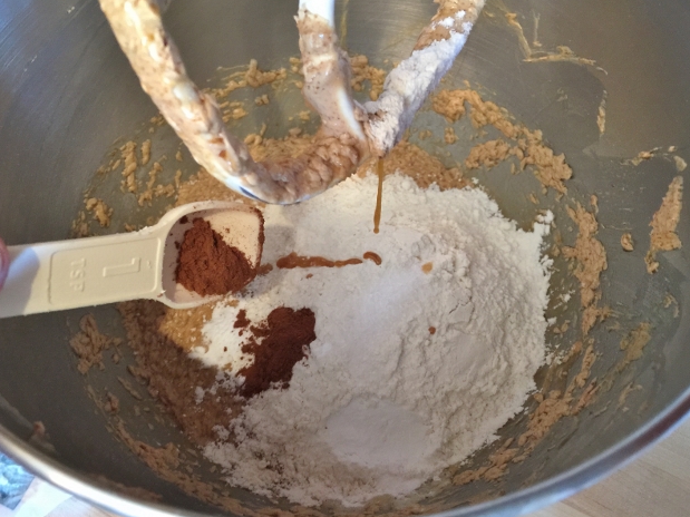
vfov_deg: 46.8
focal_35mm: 30
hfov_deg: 60.0
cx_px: 337
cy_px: 255
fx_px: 598
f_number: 2.2
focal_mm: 4.15
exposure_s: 1/8
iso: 100
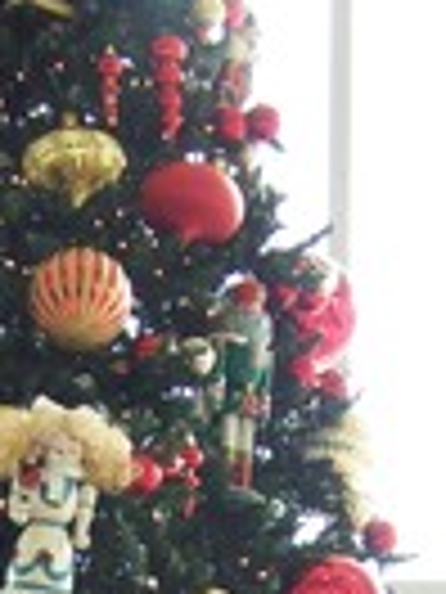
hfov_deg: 10.7
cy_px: 891
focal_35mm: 138
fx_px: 2371
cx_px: 126
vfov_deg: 13.5
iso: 80
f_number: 2.8
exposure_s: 1/60
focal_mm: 6.3
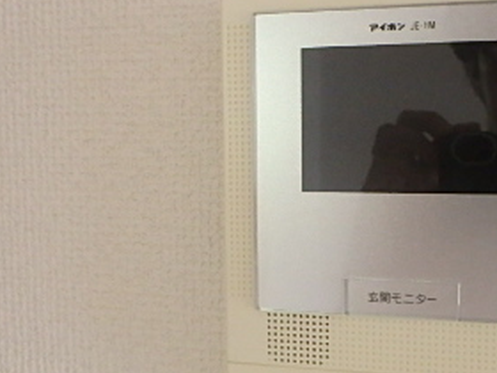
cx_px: 304
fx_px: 689
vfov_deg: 30.2
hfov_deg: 39.5
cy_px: 231
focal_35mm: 48
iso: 800
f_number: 3.5
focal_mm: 3.7
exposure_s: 1/25
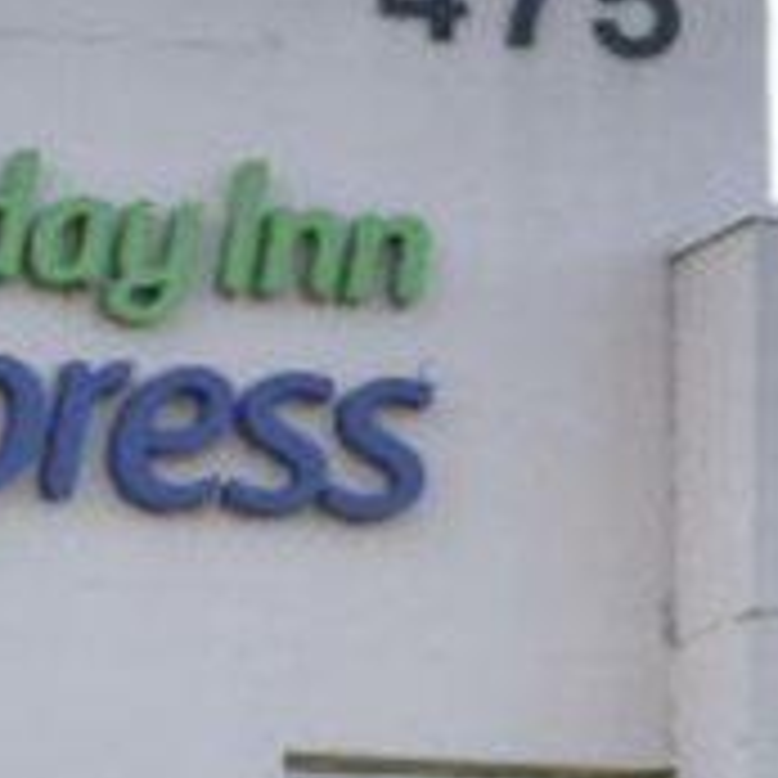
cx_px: -1093
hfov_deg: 2.1
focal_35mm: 828
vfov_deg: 2.1
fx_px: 21055
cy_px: 2480
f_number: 11
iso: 400
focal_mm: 55
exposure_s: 1/500
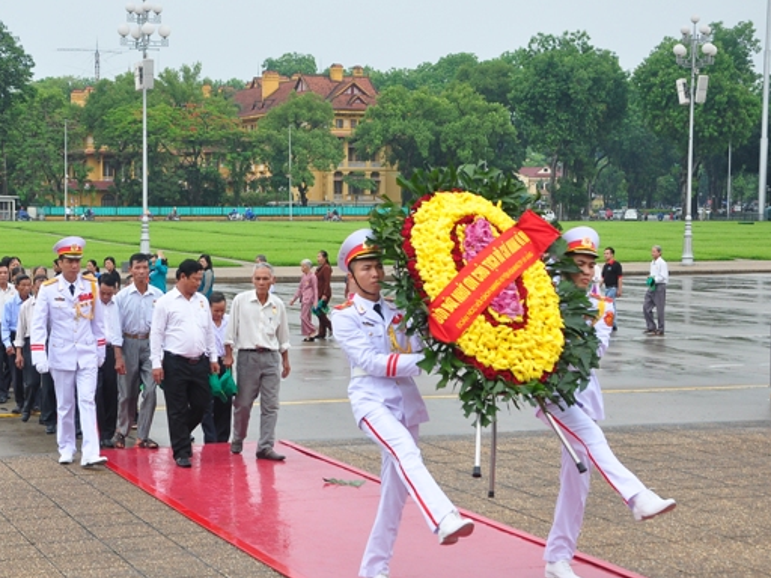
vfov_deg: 20.4
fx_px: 1604
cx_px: 297
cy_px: 284
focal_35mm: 72
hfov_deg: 27.0
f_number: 6.3
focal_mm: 34
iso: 320
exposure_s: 1/160
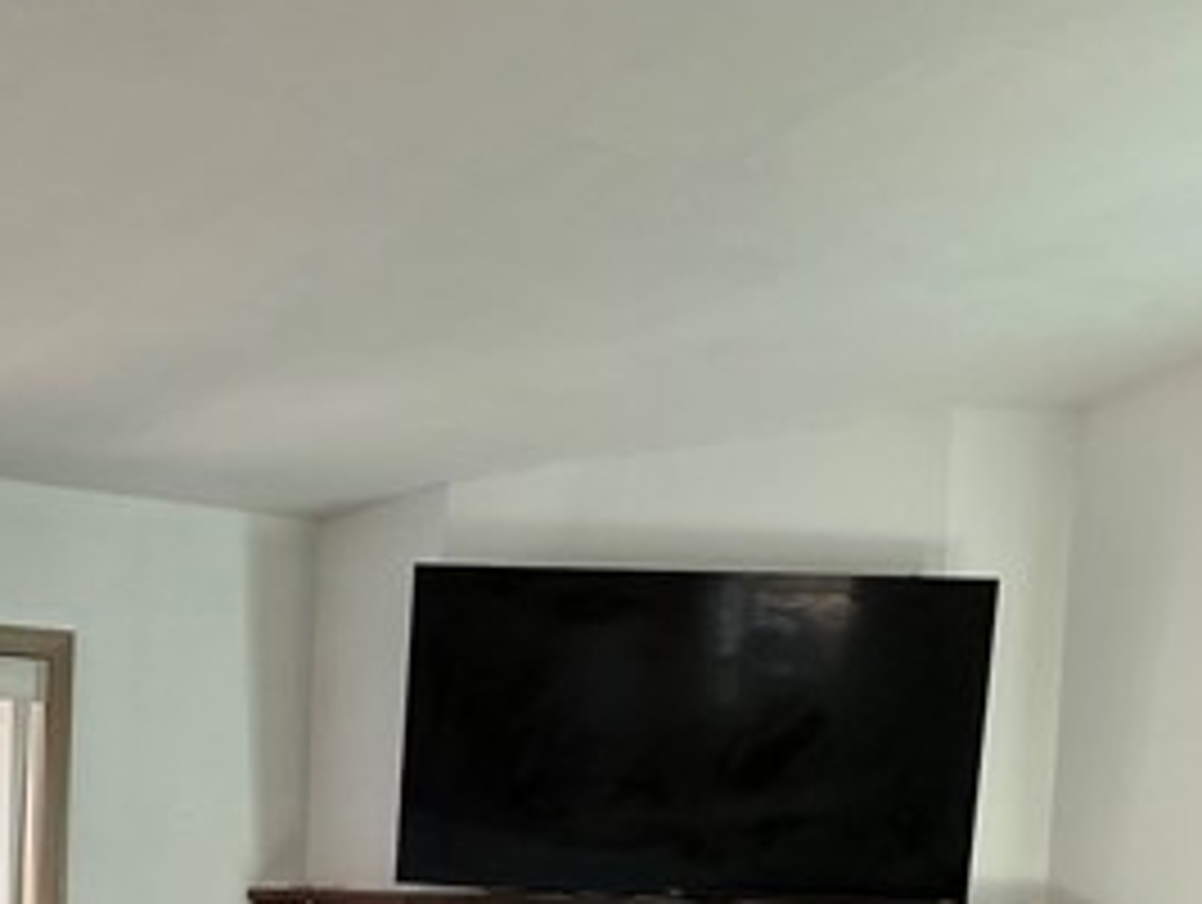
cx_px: 95
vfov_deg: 20.8
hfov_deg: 27.7
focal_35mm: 67
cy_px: 1021
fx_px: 2330
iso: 64
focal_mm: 3
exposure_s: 1/120
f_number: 1.8
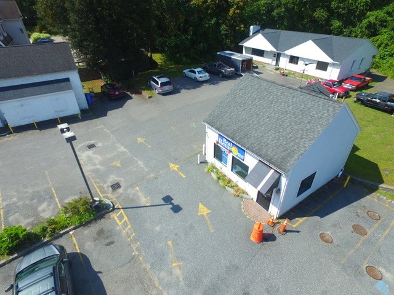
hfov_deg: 81.7
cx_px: 197
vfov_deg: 66.0
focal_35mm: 20
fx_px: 228
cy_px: 148
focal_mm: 3.61
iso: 126
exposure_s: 1/100
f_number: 2.8
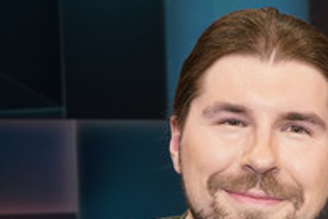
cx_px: 244
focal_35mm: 77
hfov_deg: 26.0
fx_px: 702
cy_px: 238
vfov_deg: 17.2
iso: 2000
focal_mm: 33
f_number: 5
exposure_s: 1/160
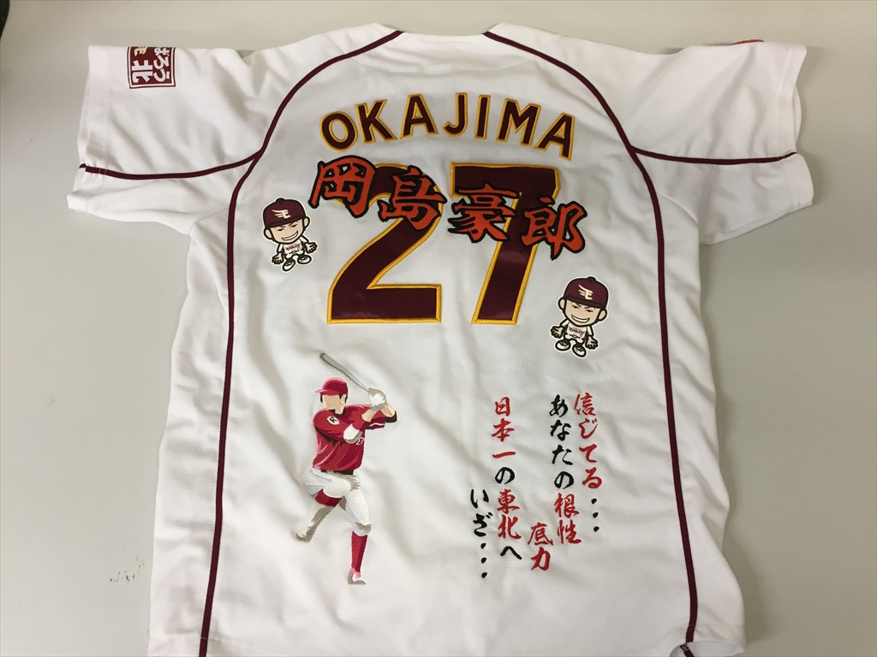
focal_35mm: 29
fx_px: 735
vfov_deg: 48.2
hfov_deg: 61.7
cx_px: 438
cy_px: 328
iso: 100
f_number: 2.2
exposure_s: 1/33
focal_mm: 4.15
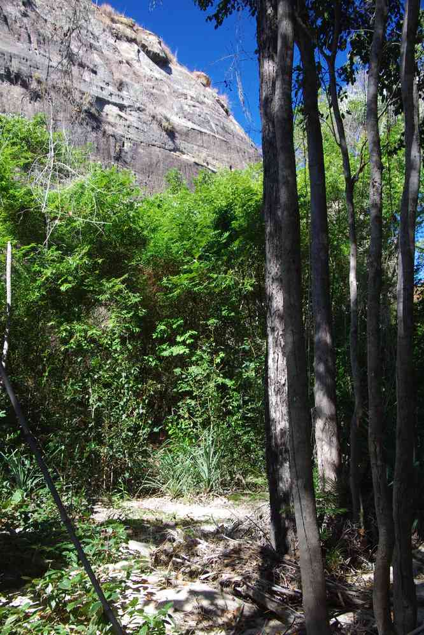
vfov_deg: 48.1
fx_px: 713
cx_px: 212
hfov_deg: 33.1
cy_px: 318
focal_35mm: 40
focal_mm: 26.9
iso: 200
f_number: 7.1
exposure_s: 1/50
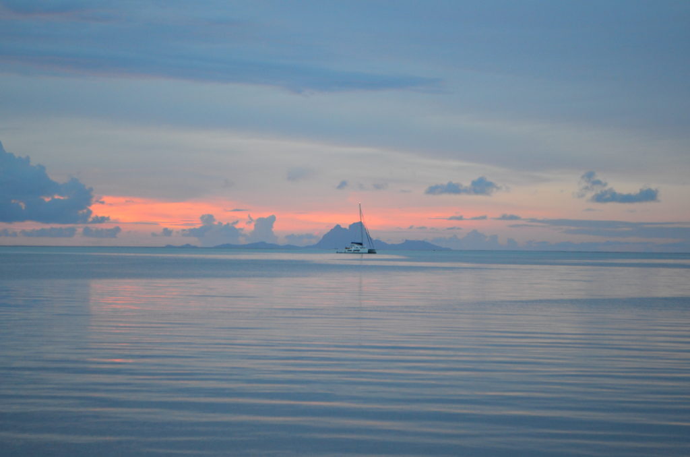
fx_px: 1578
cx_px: 345
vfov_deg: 16.5
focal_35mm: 82
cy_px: 228
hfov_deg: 24.7
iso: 1600
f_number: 5.6
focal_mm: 55
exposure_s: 1/30
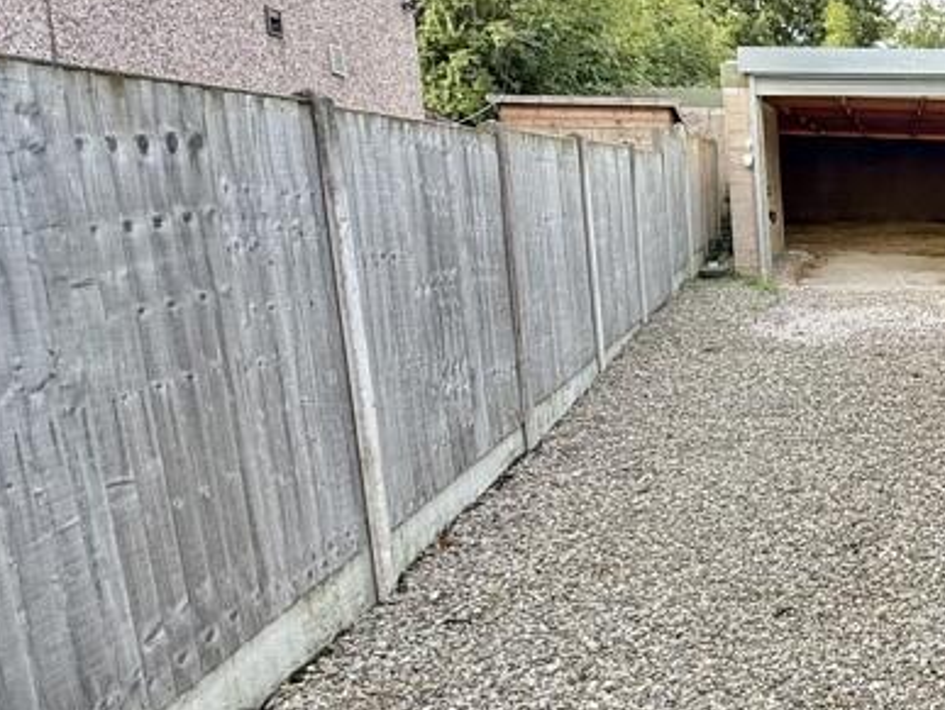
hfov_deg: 40.9
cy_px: 368
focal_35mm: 37
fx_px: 1011
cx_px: 1023
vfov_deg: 38.7
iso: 64
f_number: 2.2
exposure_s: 1/326
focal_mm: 2.22
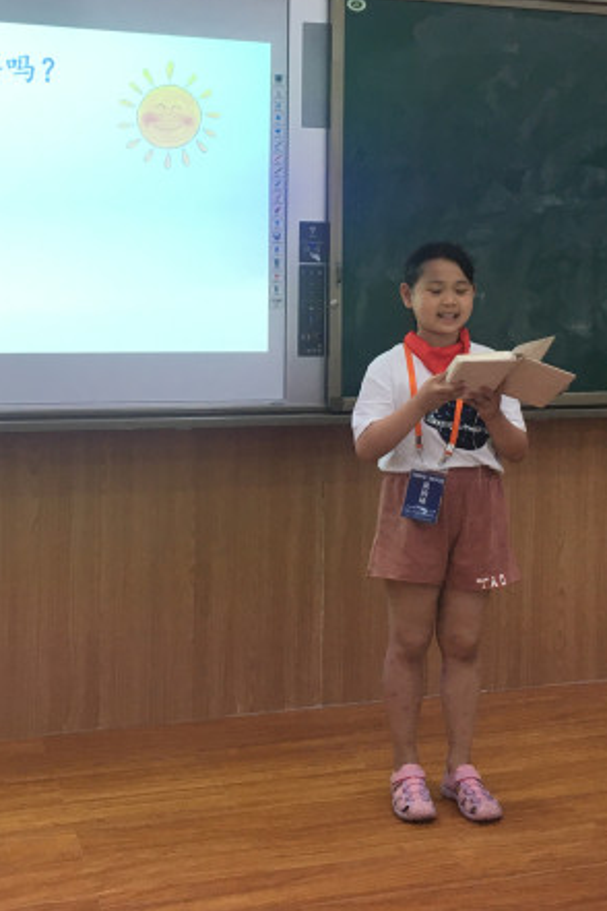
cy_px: 450
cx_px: 233
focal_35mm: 41
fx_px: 1037
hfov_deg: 32.5
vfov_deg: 47.4
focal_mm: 4.15
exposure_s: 1/33
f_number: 2.2
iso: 32
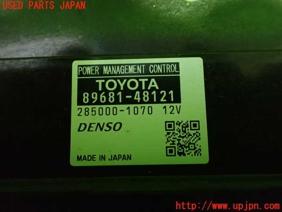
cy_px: 106
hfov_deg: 60.0
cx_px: 141
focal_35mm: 30
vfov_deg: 46.8
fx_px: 244
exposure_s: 1/30
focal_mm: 5.4
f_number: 2.3
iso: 1600
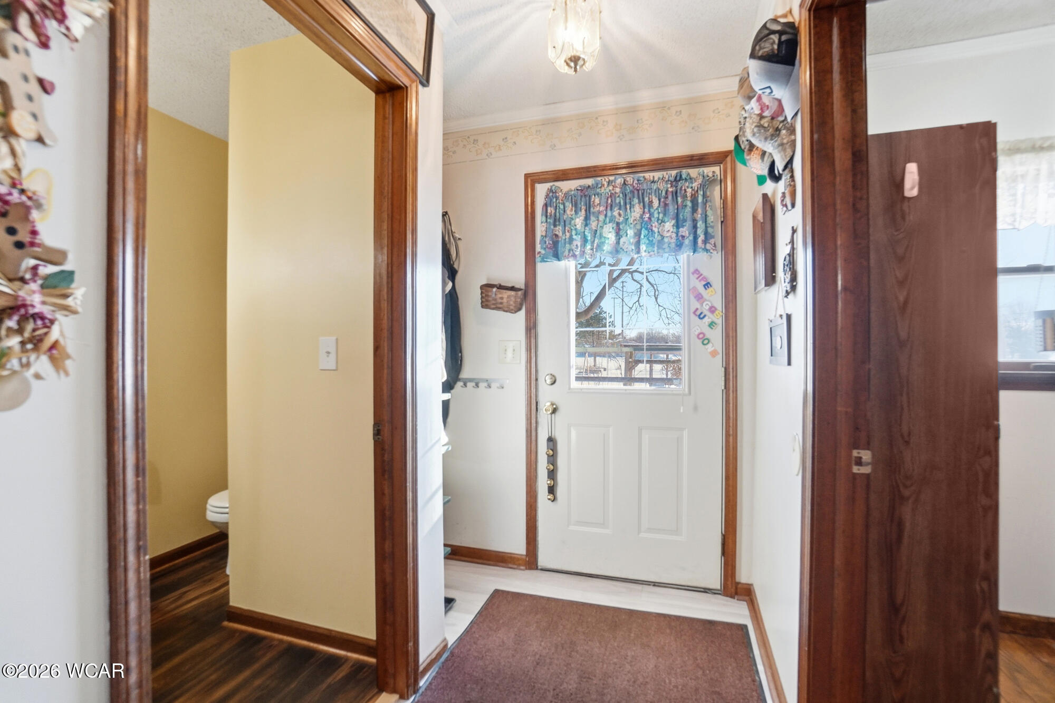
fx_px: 440
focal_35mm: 15
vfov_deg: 77.3
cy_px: 352
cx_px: 528
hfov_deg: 100.4
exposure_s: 1/350
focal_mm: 10
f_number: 5.6
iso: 125
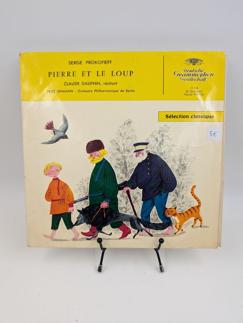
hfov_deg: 56.9
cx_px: 122
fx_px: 224
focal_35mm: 24
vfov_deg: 71.5
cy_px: 162
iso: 344
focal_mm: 6.9
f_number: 1.68
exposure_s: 1/362
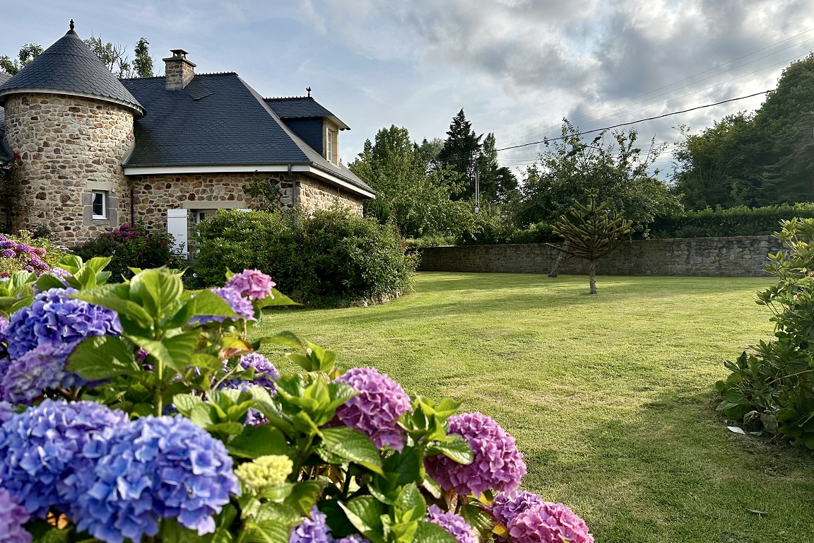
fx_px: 588
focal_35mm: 26
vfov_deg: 49.5
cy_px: 262
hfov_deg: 69.4
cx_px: 397
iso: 80
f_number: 1.78
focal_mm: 6.86
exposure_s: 1/7042
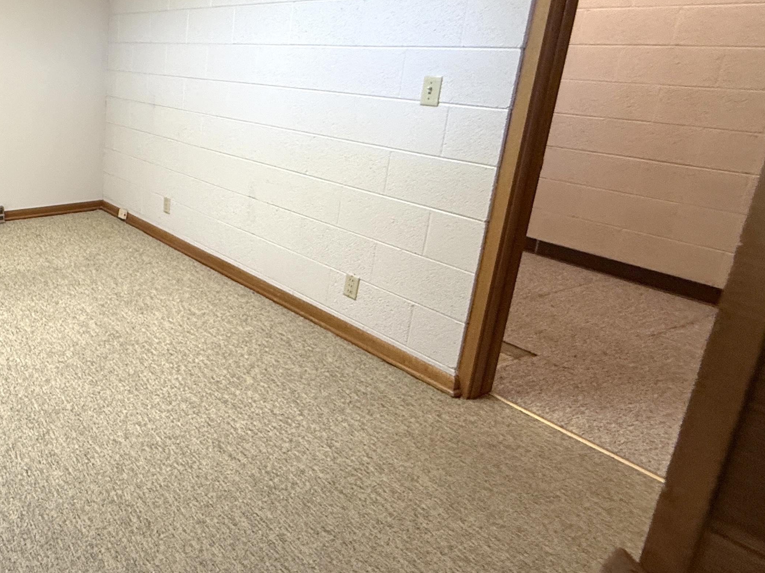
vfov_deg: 50.4
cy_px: 192
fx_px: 597
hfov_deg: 54.3
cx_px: 38
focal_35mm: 27
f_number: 2.2
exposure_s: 1/64
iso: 200
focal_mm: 2.22
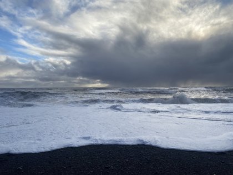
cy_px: 88
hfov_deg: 67.3
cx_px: 116
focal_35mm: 26
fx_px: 175
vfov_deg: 53.1
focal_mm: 4.25
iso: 32
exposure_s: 1/3610
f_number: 1.8
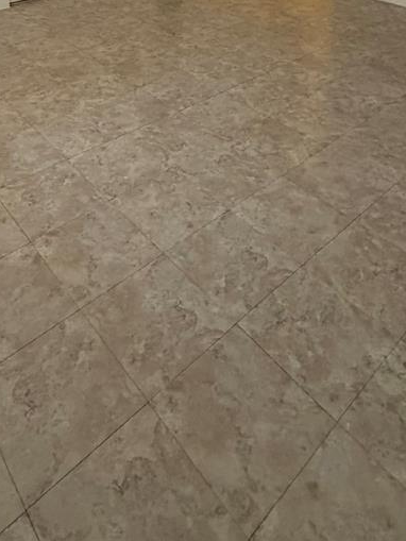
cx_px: 162
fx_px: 516
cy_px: -62
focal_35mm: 33
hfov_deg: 42.7
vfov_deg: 42.6
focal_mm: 2.22
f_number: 2.2
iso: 320
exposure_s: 1/60
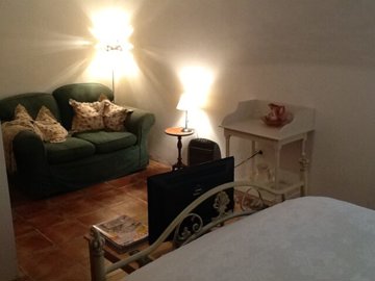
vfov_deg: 32.9
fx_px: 477
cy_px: 140
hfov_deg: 42.9
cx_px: 188
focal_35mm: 44
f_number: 2.4
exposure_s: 1/30
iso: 160
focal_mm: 2.03
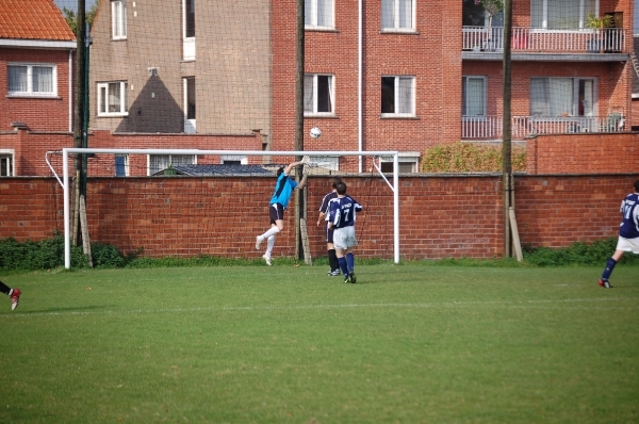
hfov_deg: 13.1
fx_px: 2791
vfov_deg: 8.7
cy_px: 212
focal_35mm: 158
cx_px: 320
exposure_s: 1/1000
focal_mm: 105
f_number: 4.8
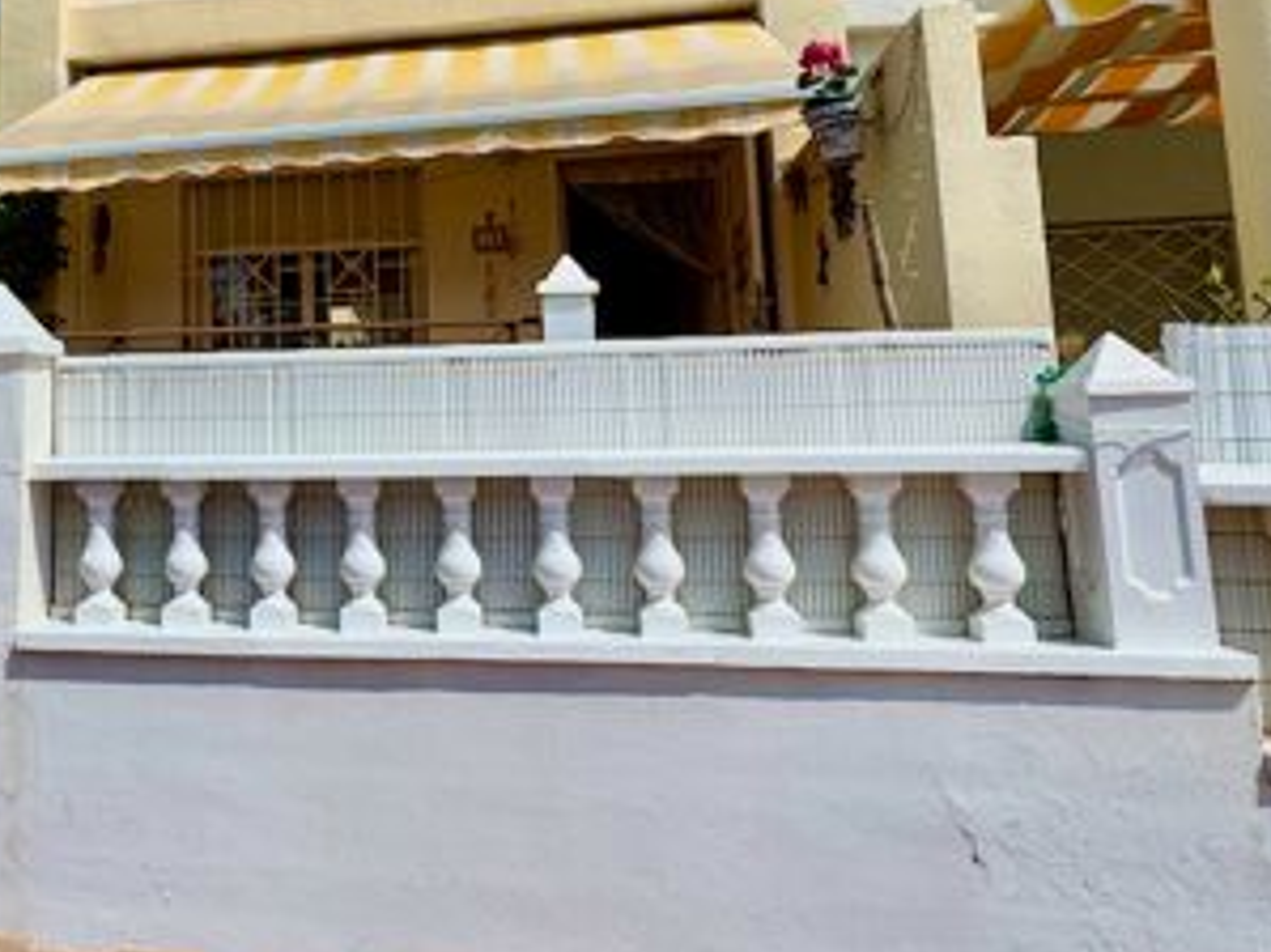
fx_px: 1211
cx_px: 274
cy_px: 285
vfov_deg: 42.1
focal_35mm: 33
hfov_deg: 52.2
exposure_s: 1/3906
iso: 32
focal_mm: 2.22
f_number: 2.2
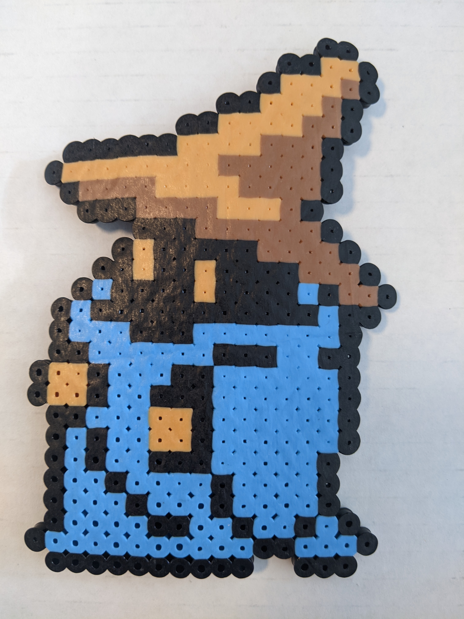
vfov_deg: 65.3
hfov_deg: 51.4
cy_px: 310
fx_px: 483
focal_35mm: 27
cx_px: 232
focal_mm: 4.44
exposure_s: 1/30
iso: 93
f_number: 1.8
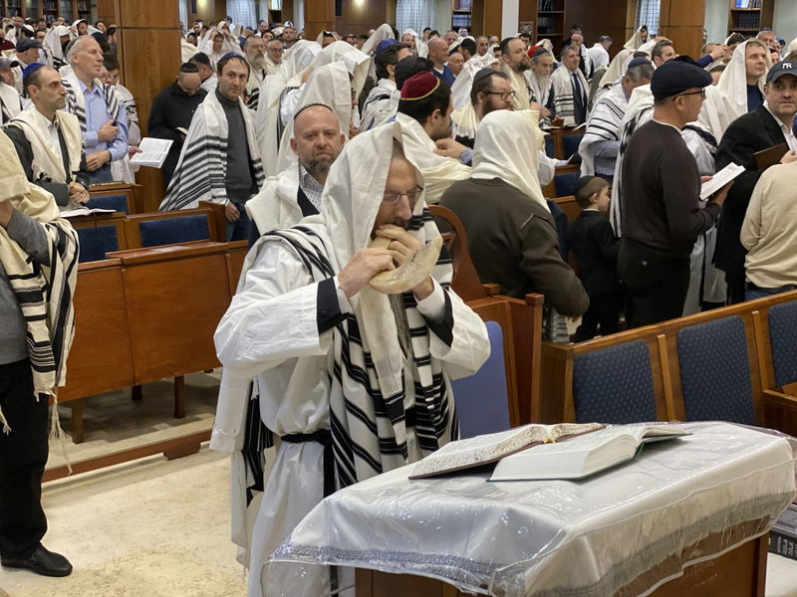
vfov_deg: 28.0
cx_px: 398
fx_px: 1197
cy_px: 298
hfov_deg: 36.8
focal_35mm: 52
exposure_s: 1/50
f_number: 2
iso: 250
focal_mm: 6
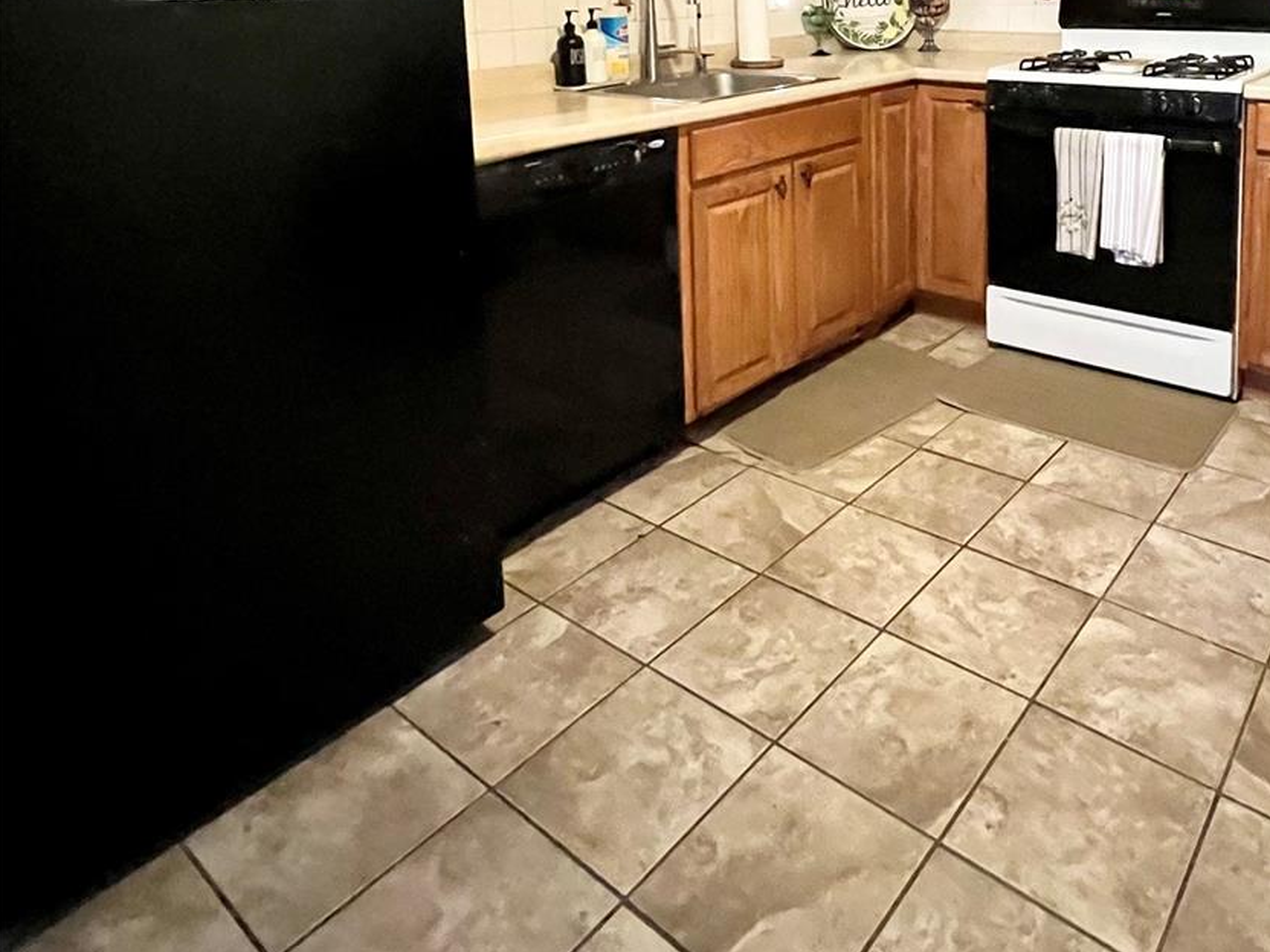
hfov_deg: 69.0
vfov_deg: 49.9
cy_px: 79
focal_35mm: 24
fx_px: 881
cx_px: 873
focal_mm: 1.57
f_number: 1.8
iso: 1250
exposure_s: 1/40
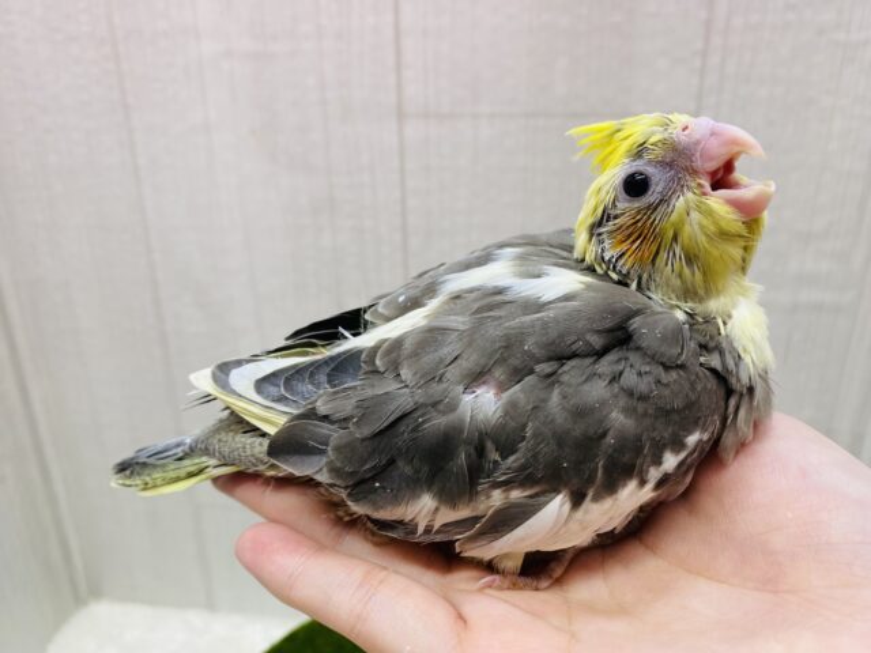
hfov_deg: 69.4
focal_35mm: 25
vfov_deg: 54.9
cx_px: 436
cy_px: 326
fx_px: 629
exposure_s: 1/100
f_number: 1.8
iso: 100
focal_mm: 4.25
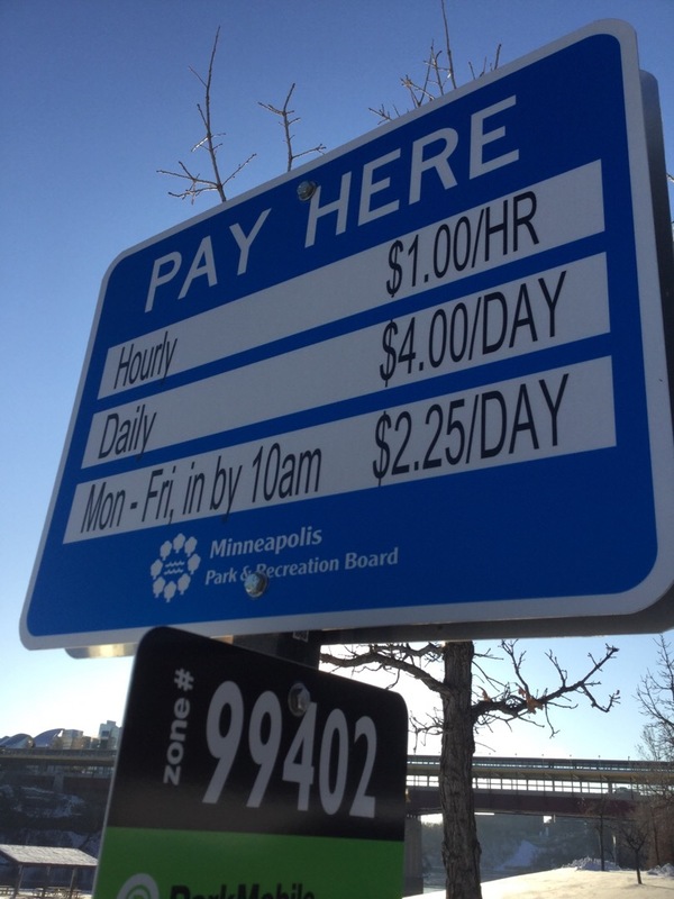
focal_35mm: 31
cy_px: 450
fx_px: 805
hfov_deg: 45.4
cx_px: 337
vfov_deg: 58.4
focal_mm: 3.3
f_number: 2.4
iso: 25
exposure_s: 1/936
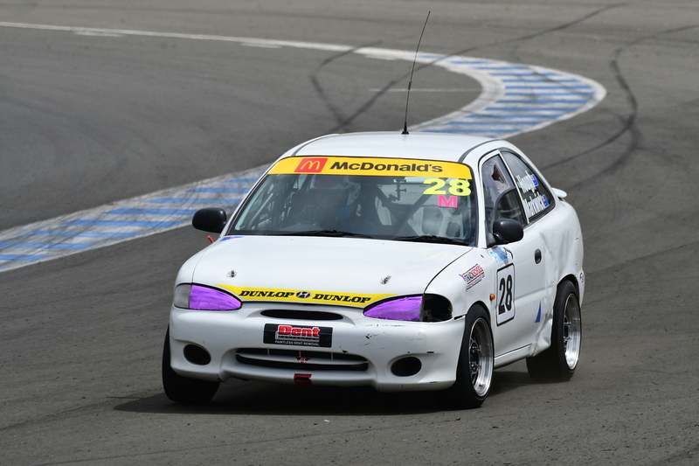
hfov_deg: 3.1
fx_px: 13103
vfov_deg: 2.0
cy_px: 233
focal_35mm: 675
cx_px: 350
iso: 200
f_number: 10
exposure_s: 1/640
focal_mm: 450
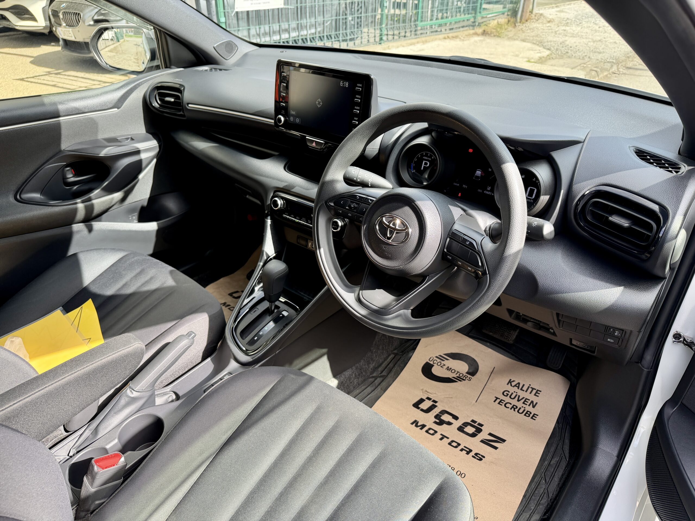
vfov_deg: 56.8
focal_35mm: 24
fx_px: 482
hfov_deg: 71.6
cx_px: 348
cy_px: 260
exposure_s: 1/405
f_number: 1.78
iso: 80
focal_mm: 6.76
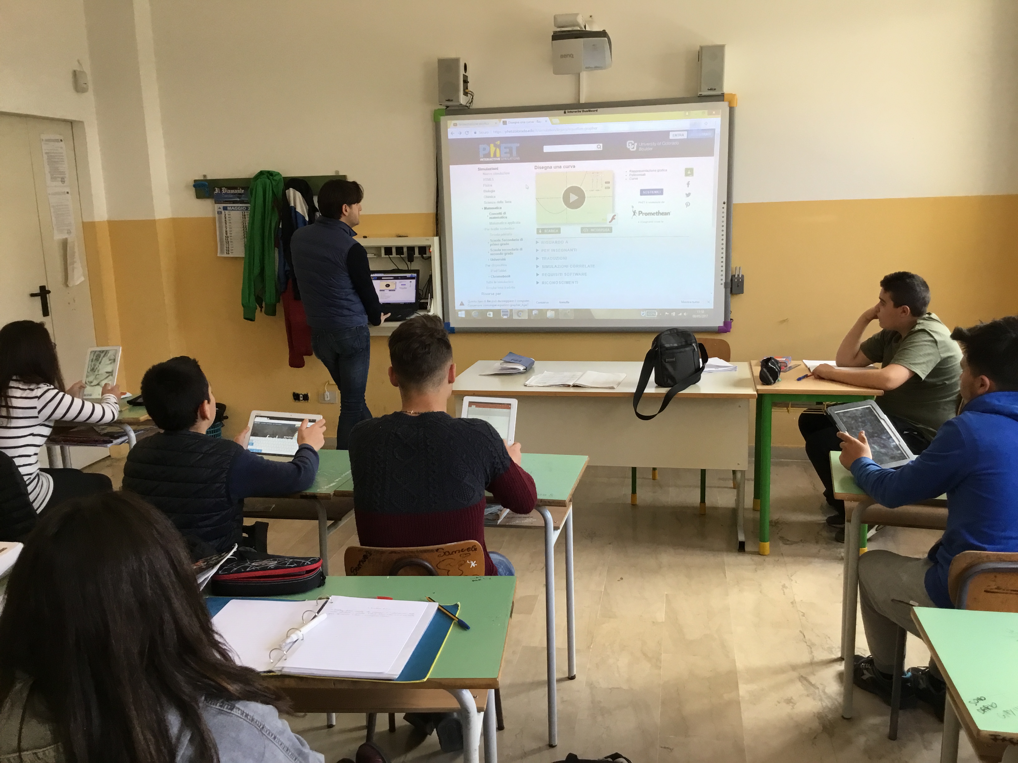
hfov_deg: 58.4
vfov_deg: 45.4
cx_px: 509
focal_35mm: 31
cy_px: 382
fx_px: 912
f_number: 2.4
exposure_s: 1/33
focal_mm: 3.3
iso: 40
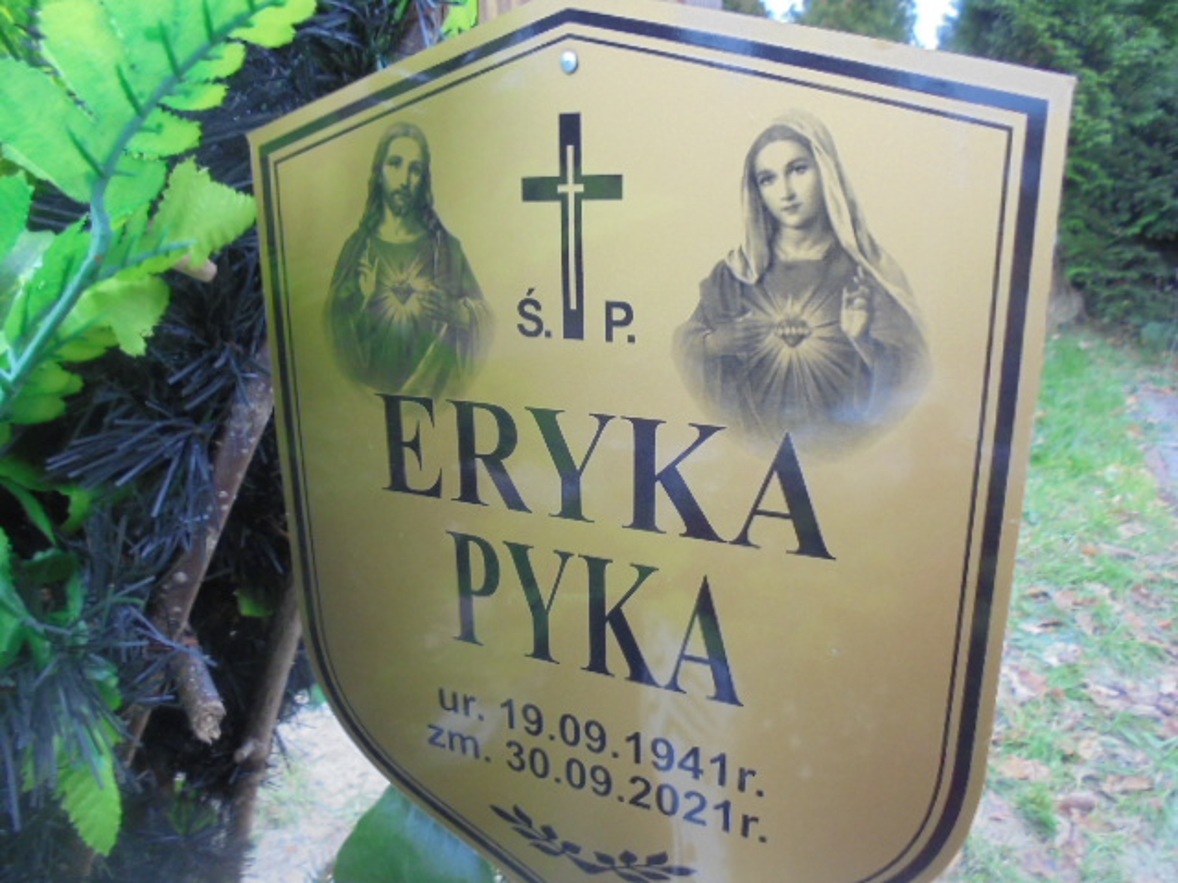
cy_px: 442
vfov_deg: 53.1
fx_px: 885
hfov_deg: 67.3
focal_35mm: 26
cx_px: 589
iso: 250
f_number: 3.5
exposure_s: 1/30
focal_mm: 4.6
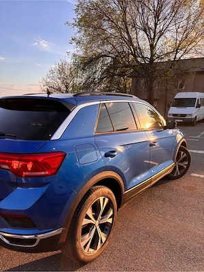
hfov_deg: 53.1
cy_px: 136
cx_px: 102
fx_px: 204
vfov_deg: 67.3
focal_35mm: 26
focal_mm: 5.96
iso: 50
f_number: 1.6
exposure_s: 1/622
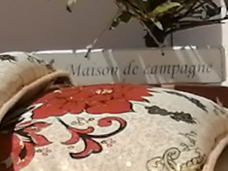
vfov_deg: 3.5
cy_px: 53
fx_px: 2805
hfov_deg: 4.6
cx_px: 357
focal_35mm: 426
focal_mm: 3.46
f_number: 1.8
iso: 50
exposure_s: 1/4016
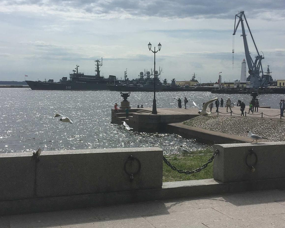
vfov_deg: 32.1
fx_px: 396
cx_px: 145
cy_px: 105
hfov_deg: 39.5
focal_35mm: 47
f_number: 2.2
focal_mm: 4.15
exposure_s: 1/4274
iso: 25
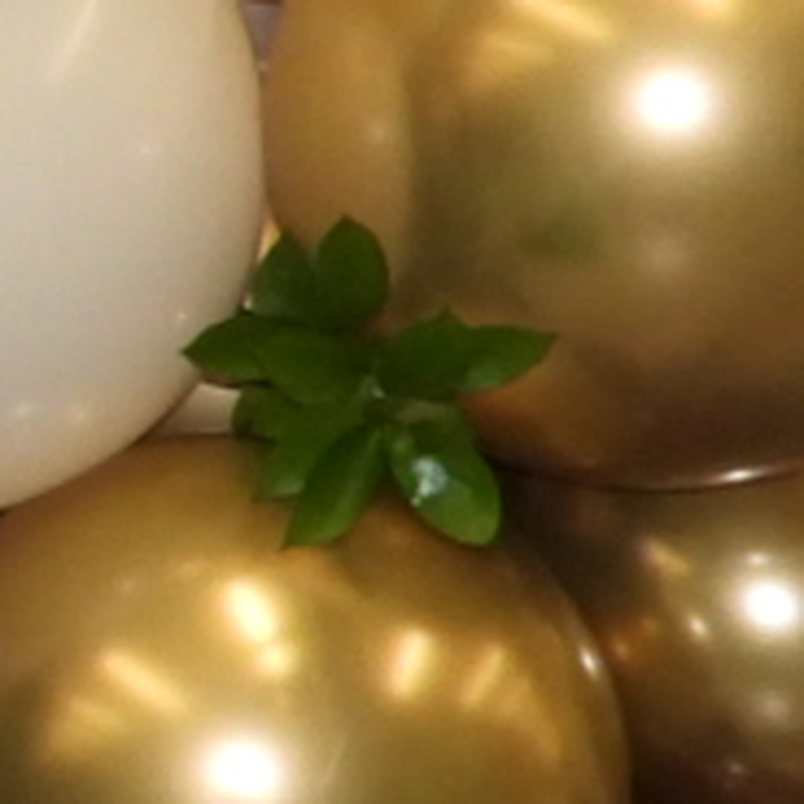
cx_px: -2512
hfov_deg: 5.8
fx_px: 6648
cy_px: 83
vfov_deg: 6.9
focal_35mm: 253
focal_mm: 5.9
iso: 200
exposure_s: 1/30
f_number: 3.2
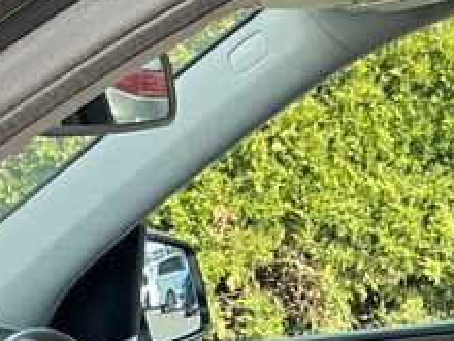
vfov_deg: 9.9
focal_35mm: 135
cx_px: 334
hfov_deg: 14.6
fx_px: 1771
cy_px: 748
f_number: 1.8
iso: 25
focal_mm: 3
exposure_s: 1/120
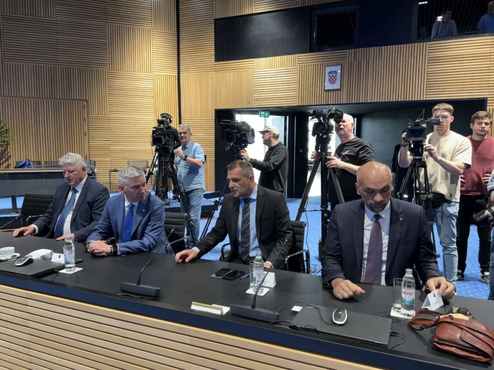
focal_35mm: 24
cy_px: 185
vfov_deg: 56.8
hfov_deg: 71.6
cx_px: 247
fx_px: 343
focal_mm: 6.86
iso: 200
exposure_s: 1/55
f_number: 1.78
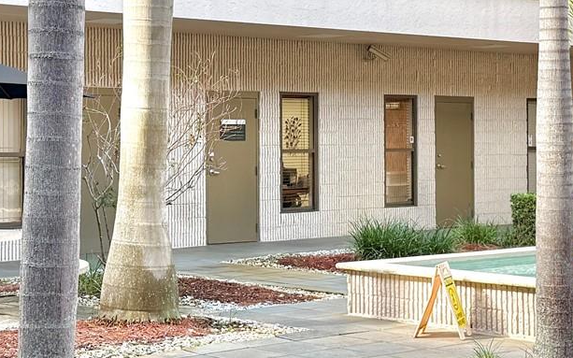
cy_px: 119
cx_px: 287
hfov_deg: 24.4
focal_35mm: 85
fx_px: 1327
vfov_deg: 15.3
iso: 100
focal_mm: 6.76
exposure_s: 1/397
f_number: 1.78
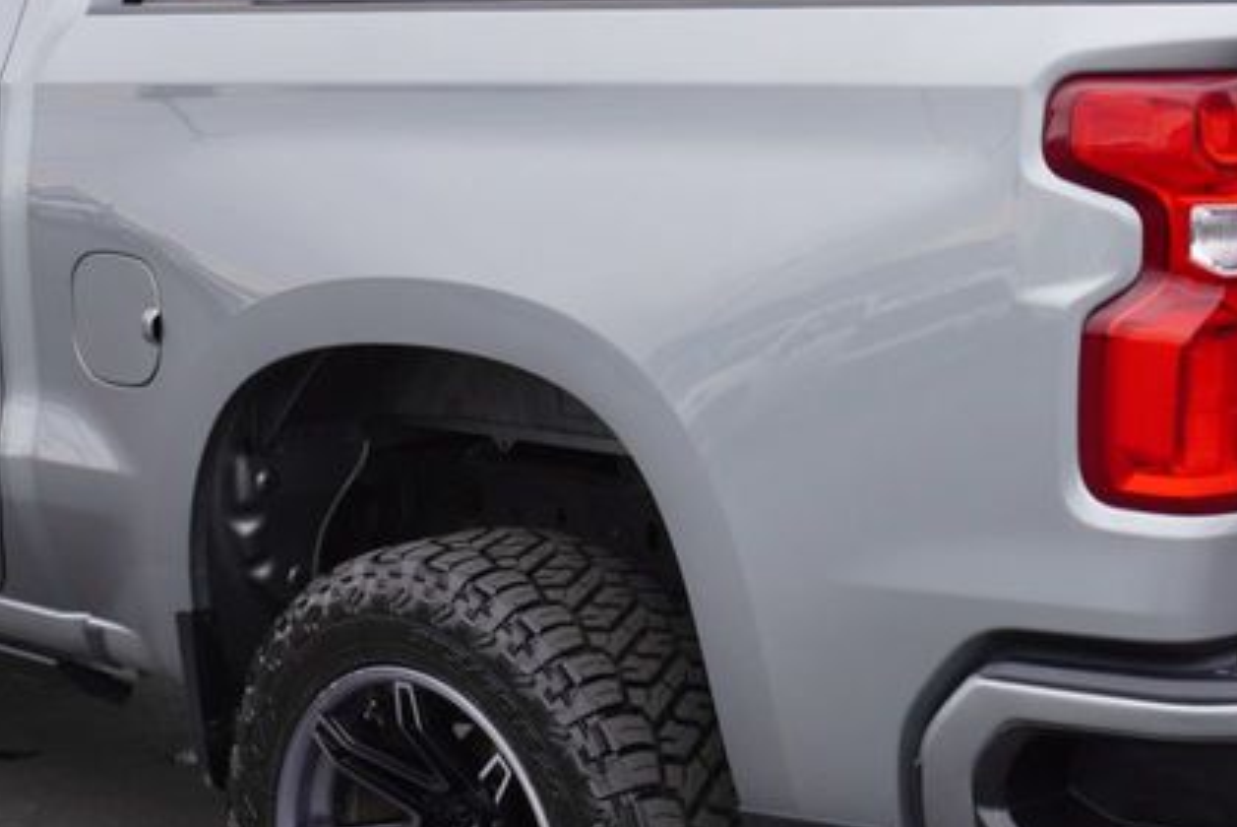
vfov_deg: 16.2
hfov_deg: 24.1
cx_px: 543
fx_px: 2896
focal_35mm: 84
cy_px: 455
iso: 100
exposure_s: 1/80
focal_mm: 23
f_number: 5.6
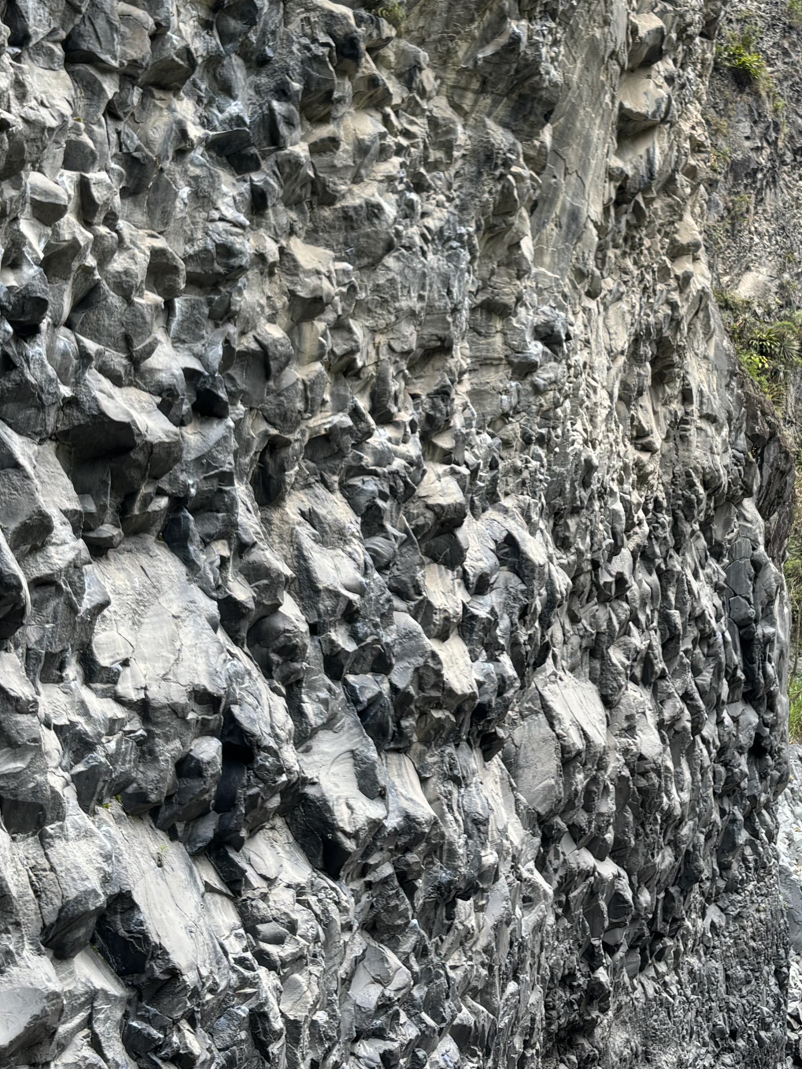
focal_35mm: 56
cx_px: 570
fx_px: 1730
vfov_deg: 34.3
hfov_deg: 25.9
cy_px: 473
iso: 50
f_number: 1.6
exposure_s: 1/591
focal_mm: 5.96
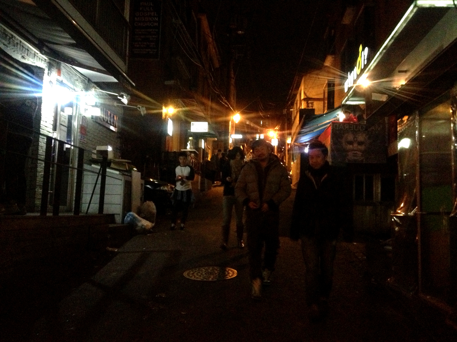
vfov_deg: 40.7
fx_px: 462
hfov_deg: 52.6
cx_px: 228
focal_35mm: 35
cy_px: 171
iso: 800
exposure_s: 1/15
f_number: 2.4
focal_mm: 4.28
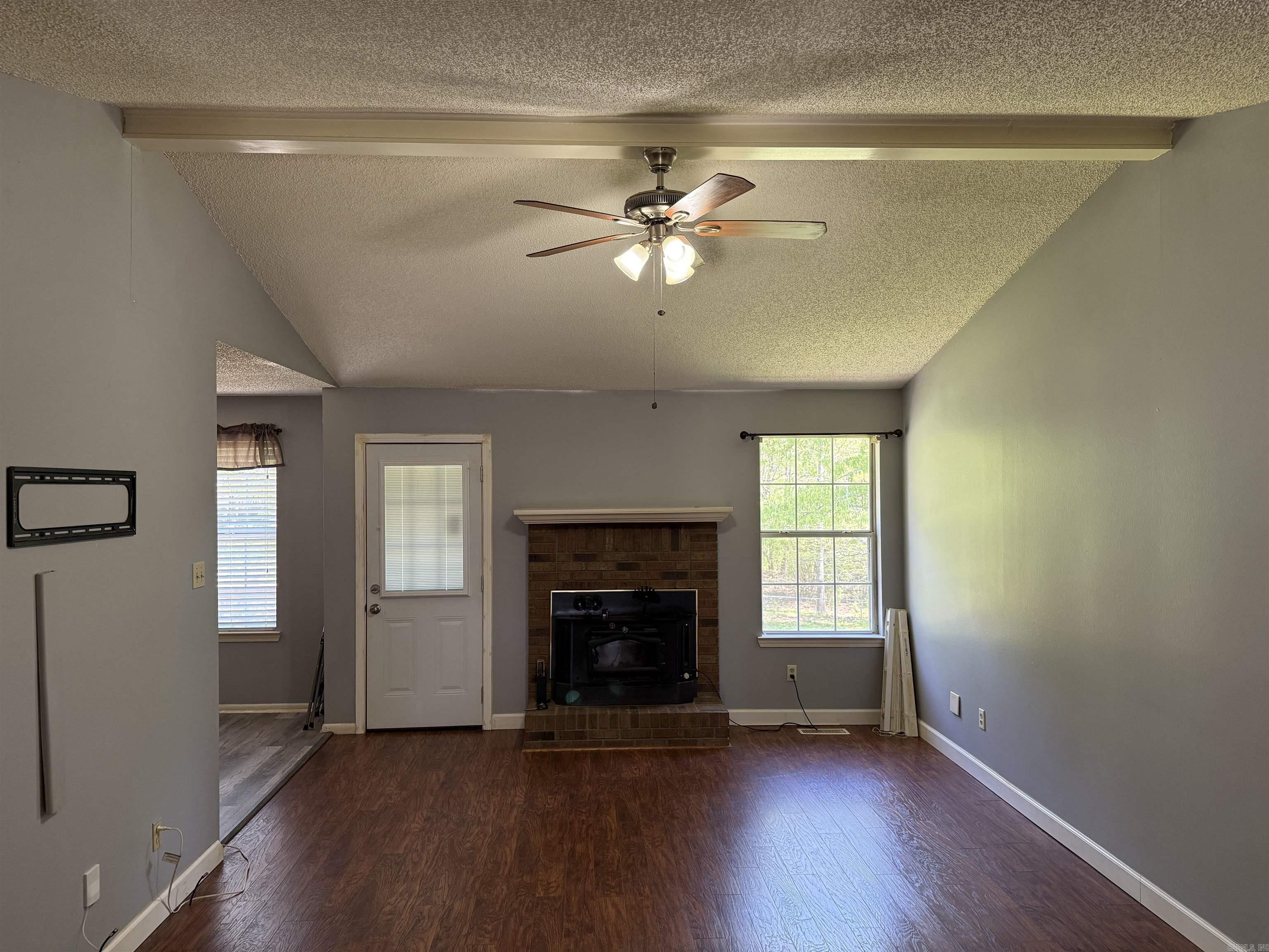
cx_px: 634
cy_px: 476
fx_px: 880
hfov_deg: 71.6
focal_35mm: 24
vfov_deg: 56.8
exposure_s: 1/120
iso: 250
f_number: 1.78
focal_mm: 6.76
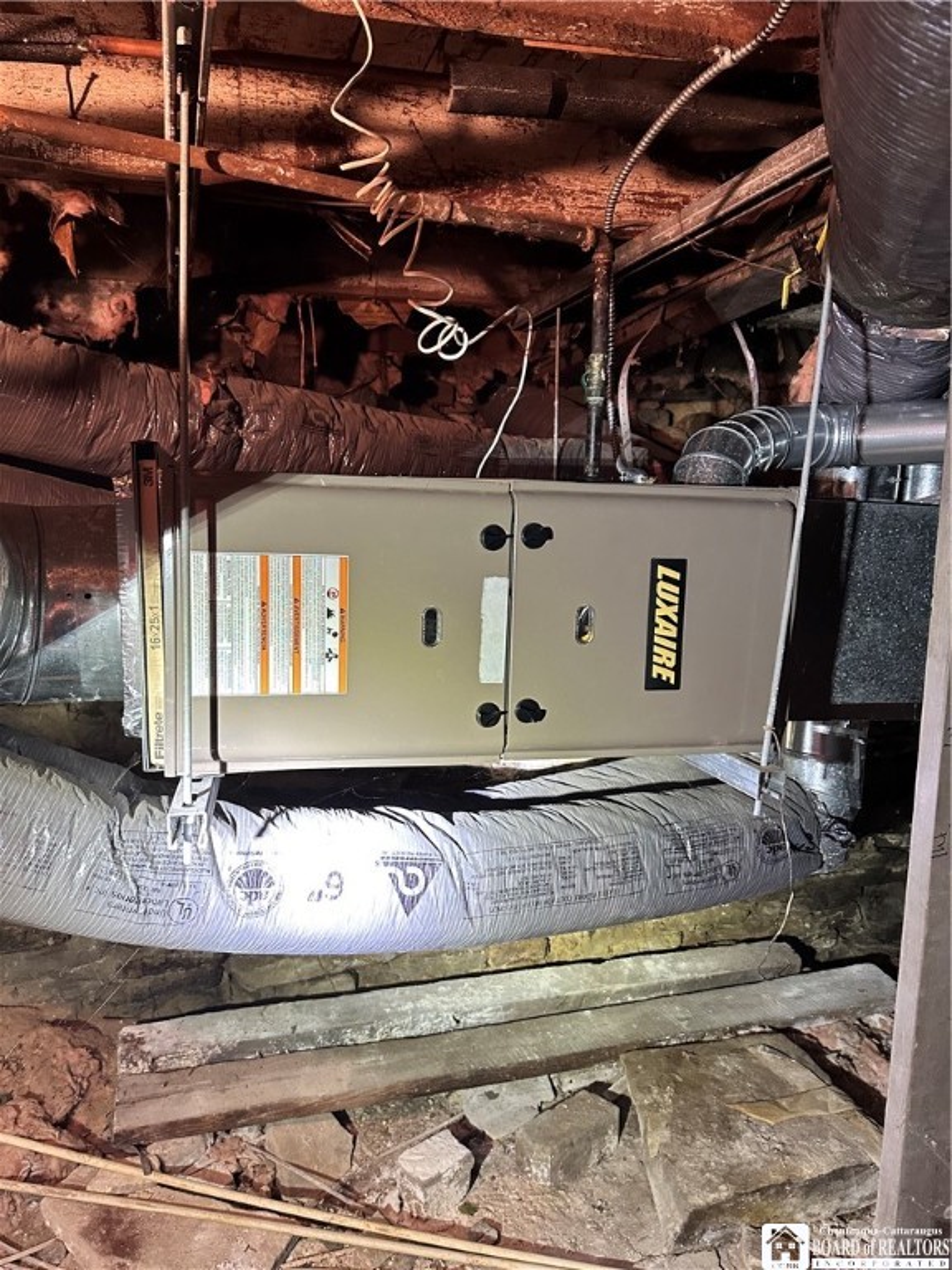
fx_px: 880
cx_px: 476
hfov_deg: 56.8
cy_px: 635
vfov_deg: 71.6
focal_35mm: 24
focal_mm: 6.86
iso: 400
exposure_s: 1/60
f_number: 1.78
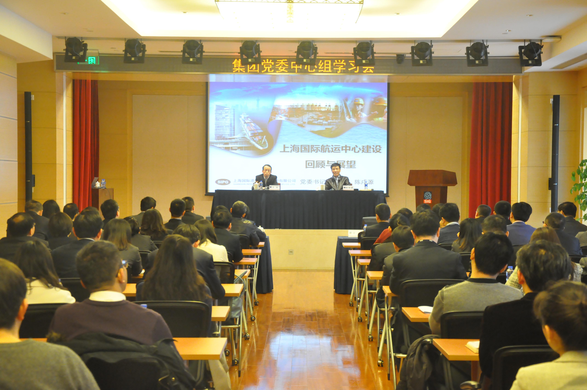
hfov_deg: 28.1
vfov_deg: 18.9
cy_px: 195
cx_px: 294
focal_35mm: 72
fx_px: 1173
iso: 2500
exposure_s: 1/40
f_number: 6.3
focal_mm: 48
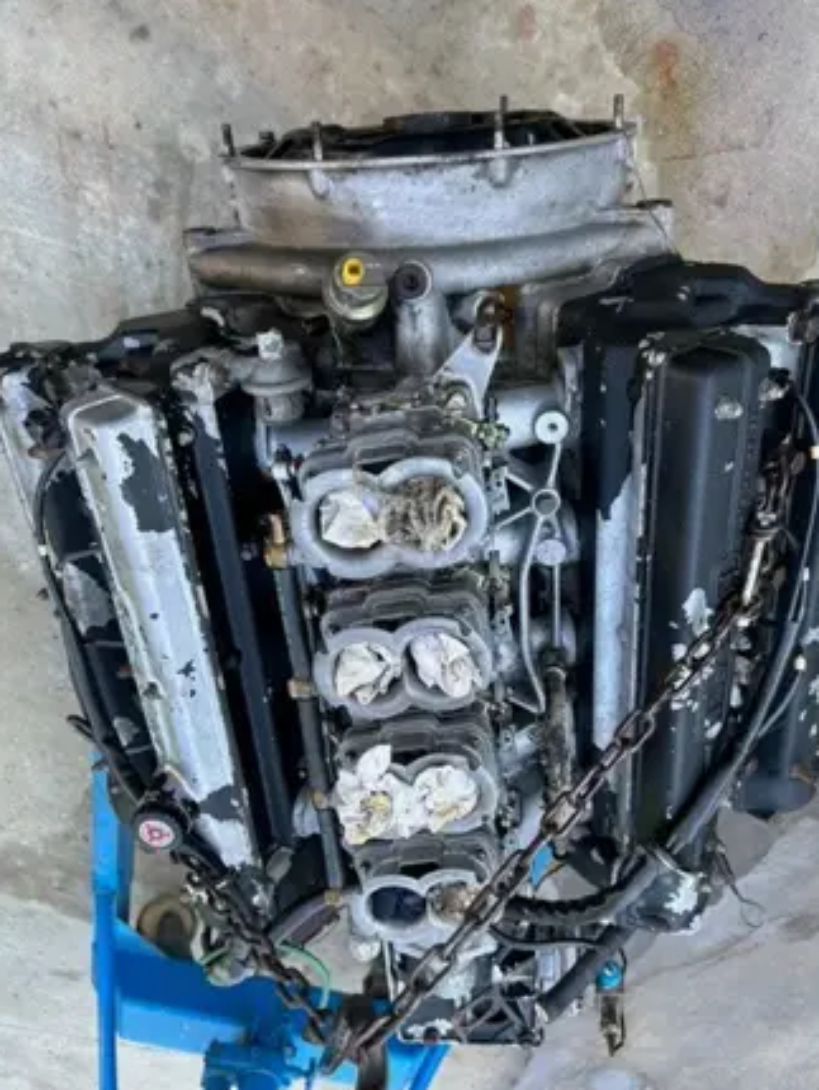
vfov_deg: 61.5
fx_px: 914
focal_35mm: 29
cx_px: 434
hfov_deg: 48.2
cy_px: 591
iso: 40
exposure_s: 1/153
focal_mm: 5.7
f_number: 1.5
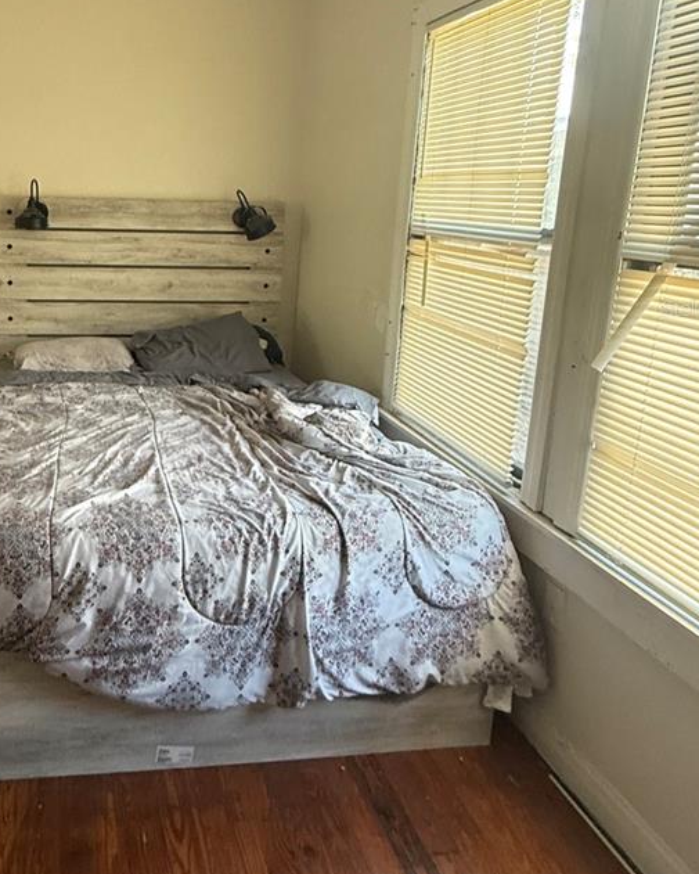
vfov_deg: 64.7
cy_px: 307
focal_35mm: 26
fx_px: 672
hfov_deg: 51.4
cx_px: 137
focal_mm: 2.22
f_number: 2.2
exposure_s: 1/75
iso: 320
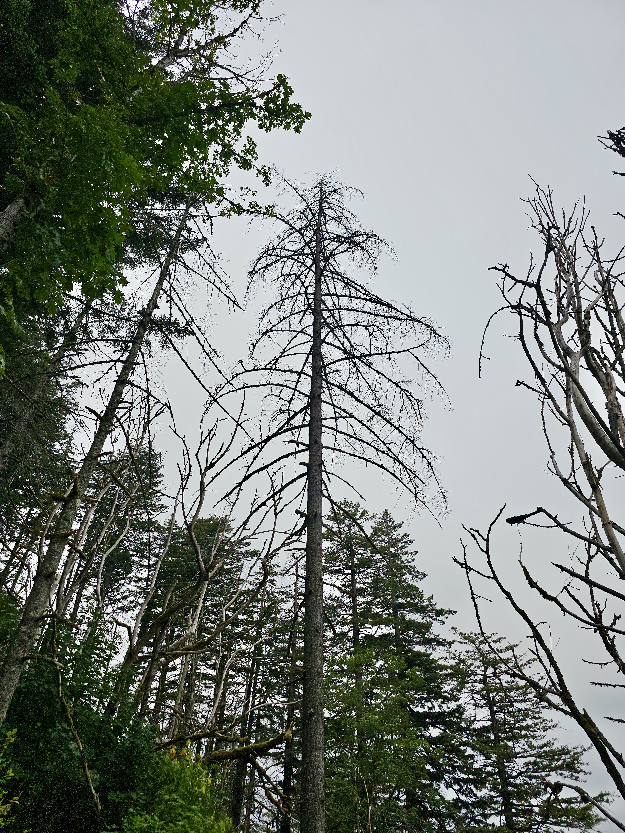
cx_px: 312
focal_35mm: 23
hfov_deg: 58.9
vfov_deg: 73.9
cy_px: 416
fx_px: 554
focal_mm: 6.3
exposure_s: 1/1053
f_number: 1.7
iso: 10
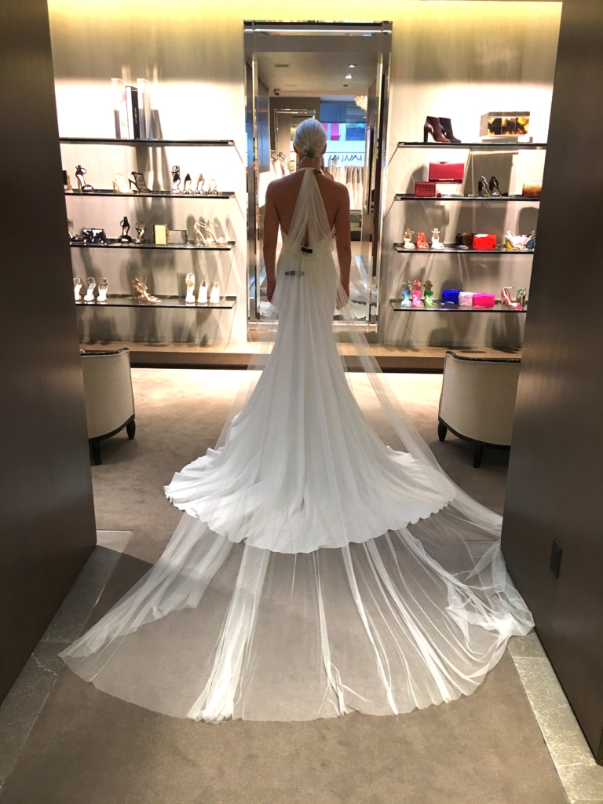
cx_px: 302
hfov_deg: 48.2
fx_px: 674
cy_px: 402
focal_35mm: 29
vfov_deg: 61.7
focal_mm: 4.15
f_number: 2.2
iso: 50
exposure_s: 1/15
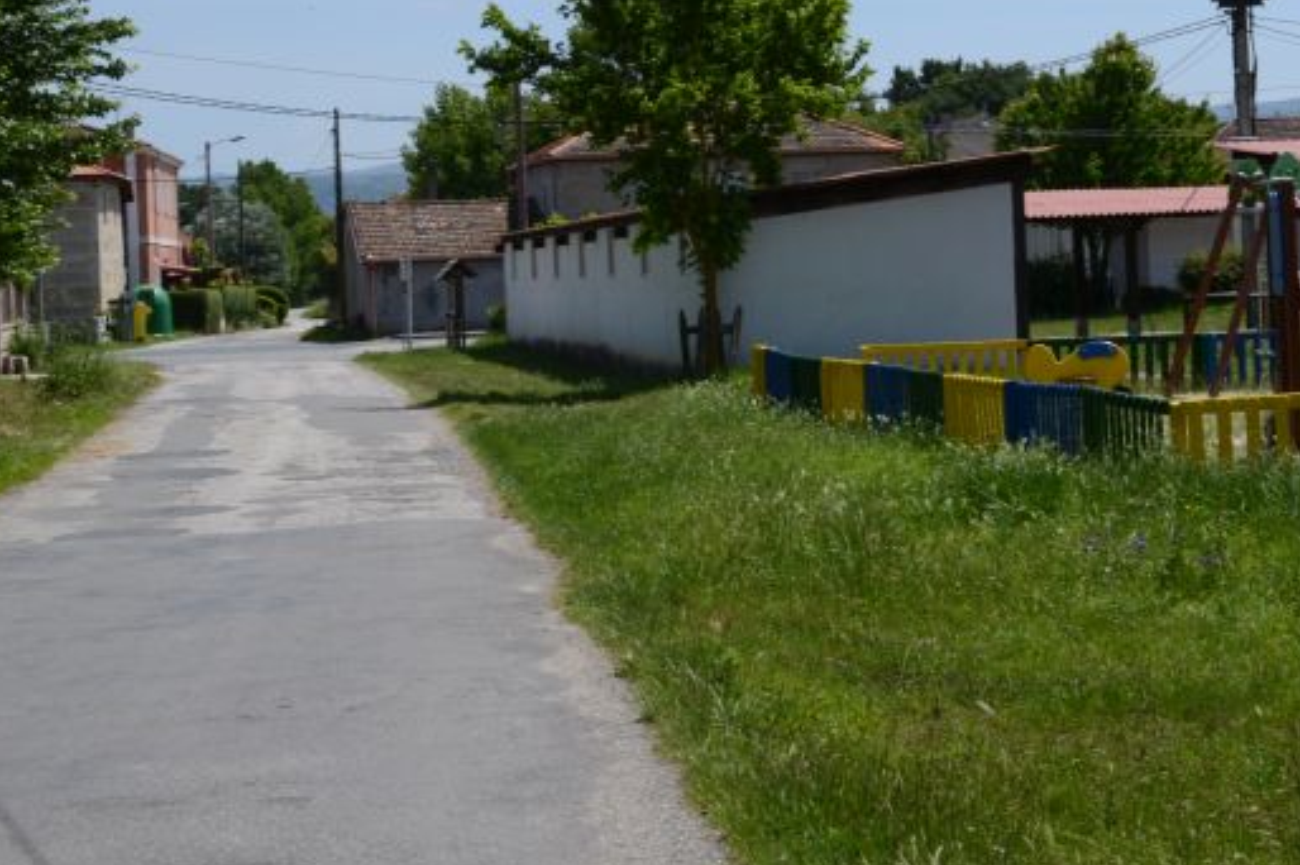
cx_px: 822
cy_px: 219
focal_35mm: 82
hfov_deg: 24.8
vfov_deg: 16.6
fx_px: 2951
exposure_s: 1/160
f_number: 11
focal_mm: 35
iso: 100
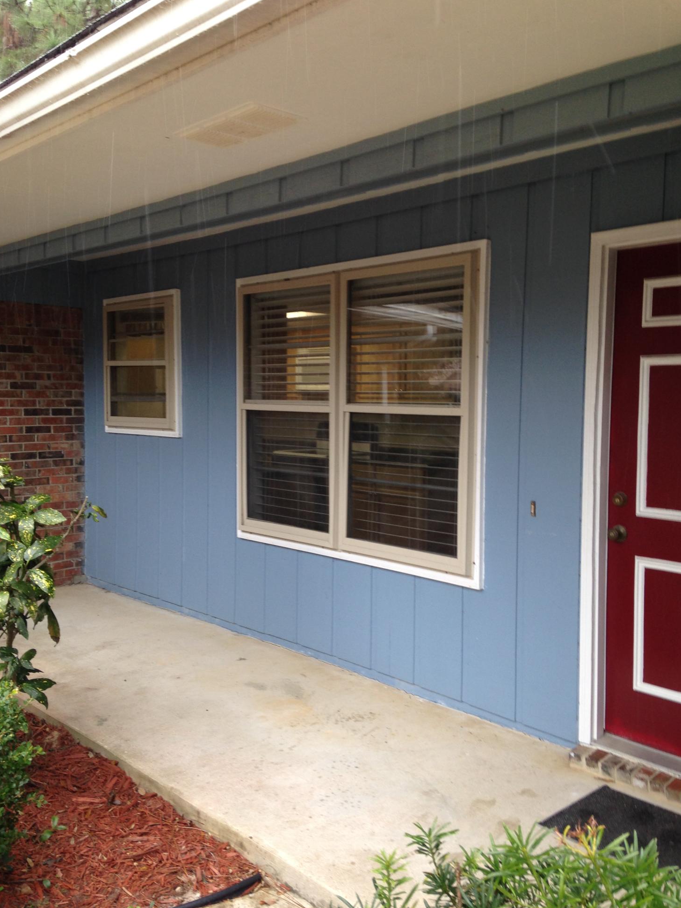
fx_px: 892
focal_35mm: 34
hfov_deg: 41.8
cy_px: 444
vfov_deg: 54.0
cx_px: 339
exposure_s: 1/60
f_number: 2.4
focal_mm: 4.12
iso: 50
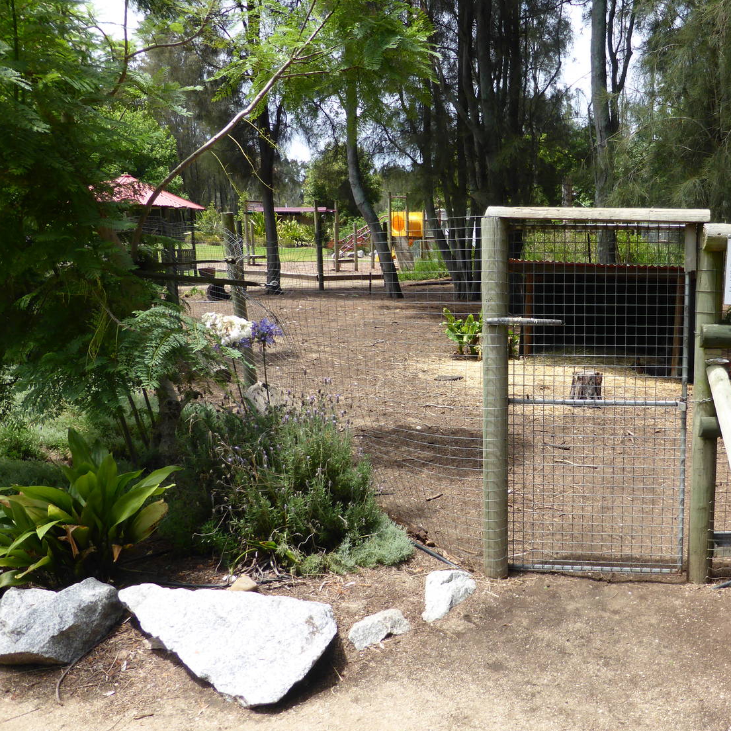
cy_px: 390
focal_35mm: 32
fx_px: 765
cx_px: 523
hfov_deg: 49.6
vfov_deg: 51.1
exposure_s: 1/500
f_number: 3.3
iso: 100
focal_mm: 4.3
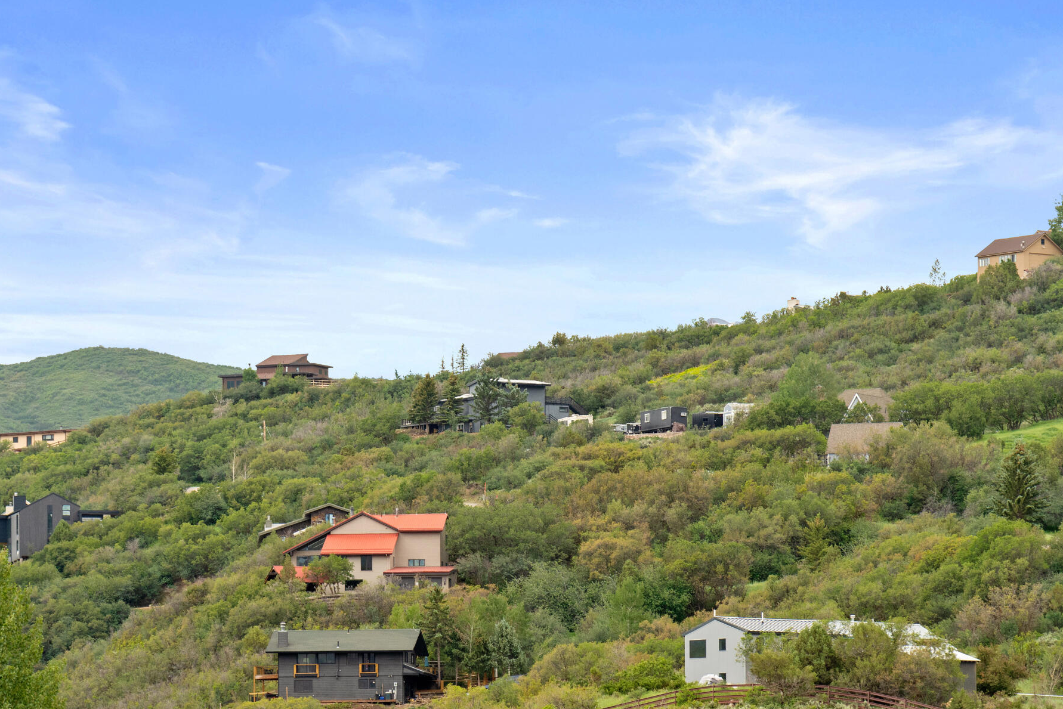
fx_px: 5966
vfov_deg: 6.8
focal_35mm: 202
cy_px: 515
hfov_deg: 10.2
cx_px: 396
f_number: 7.1
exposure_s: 1/250
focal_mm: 120
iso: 160
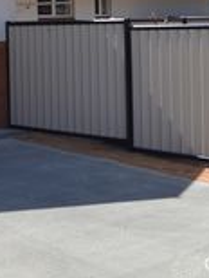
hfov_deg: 15.5
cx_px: -106
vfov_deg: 21.6
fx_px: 706
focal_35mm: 88
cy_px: 17
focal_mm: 20
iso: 100
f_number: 7.1
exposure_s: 1/200
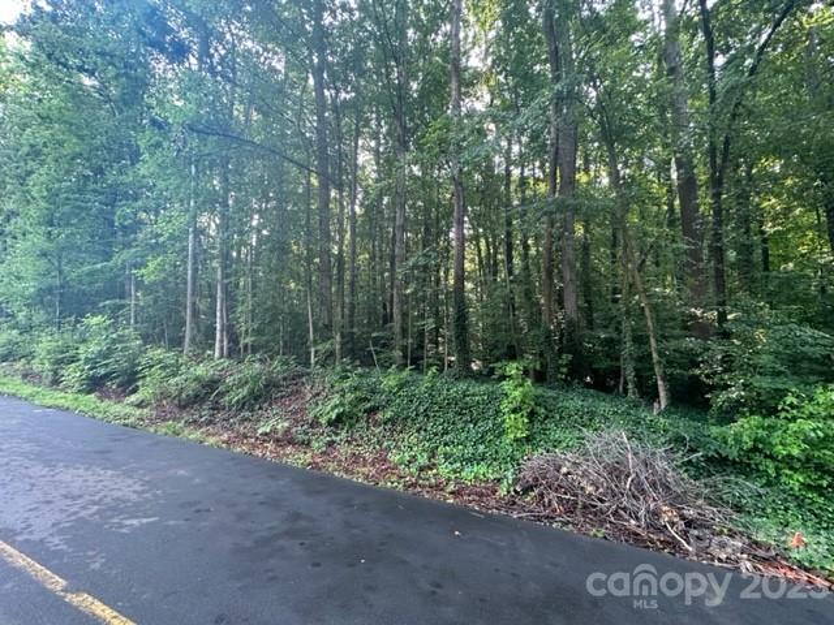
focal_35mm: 14
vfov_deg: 85.7
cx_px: 417
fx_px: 337
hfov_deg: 102.1
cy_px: 312
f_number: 2.2
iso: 250
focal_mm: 2.22
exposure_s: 1/99
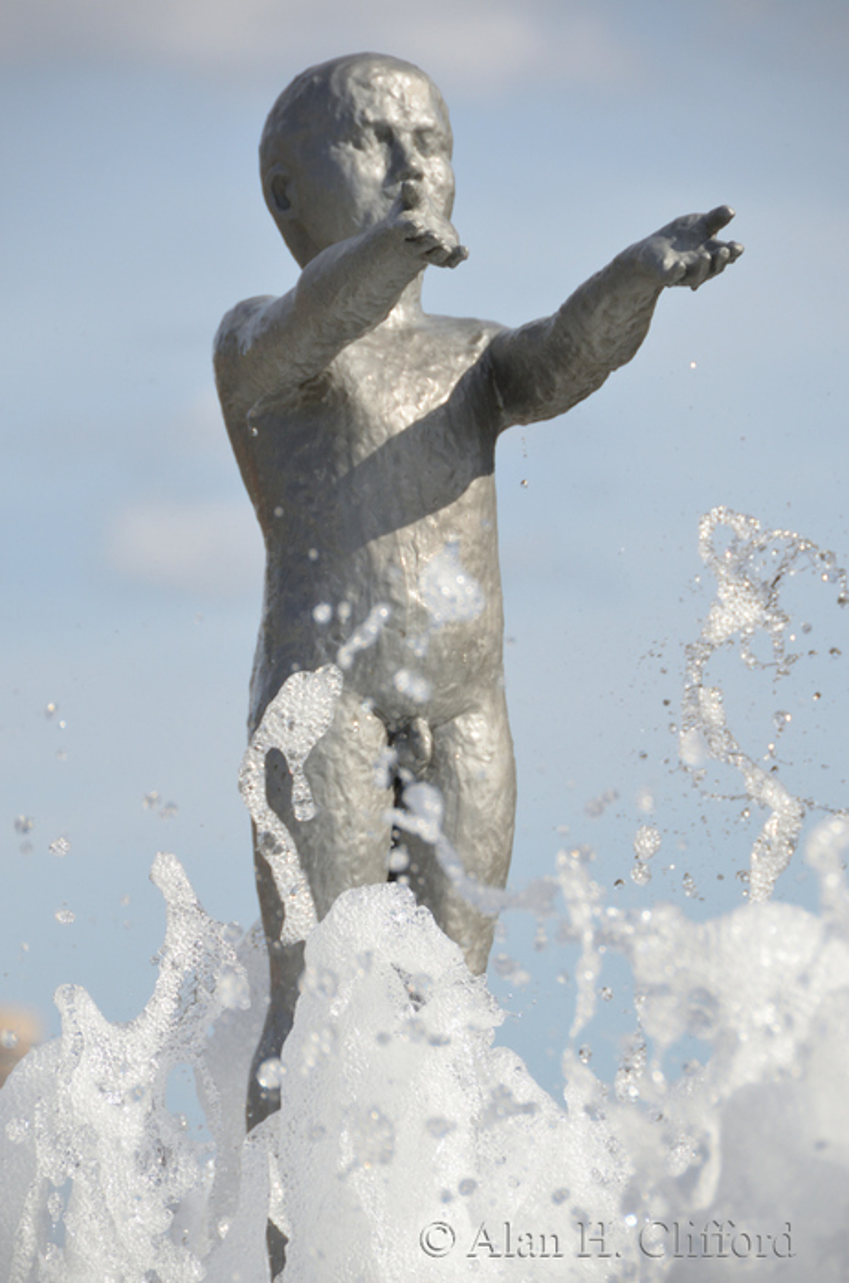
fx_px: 9069
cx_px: 424
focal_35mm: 255
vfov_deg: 8.1
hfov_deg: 5.4
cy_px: 642
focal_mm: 170
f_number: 5.6
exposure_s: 1/2500
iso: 450
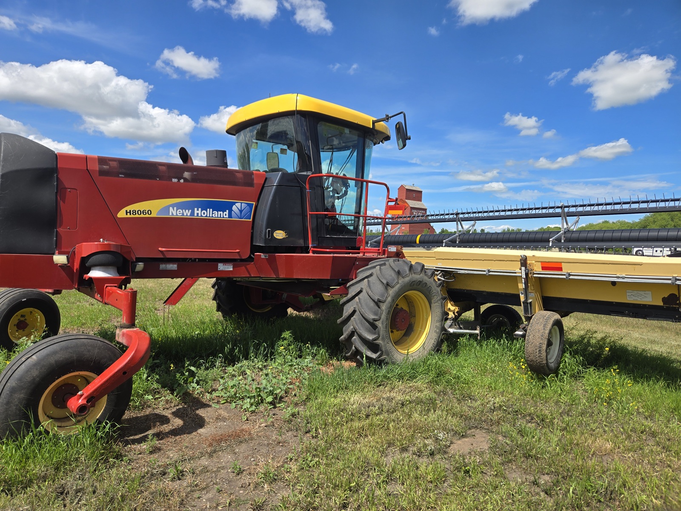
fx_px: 452
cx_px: 340
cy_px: 256
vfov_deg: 58.9
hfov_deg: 73.9
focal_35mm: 23
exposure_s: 1/1686
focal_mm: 5.4
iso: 25
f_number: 1.8
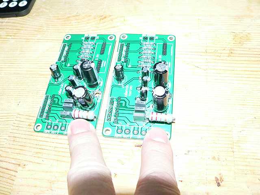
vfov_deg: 39.7
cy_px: 98
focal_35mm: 36
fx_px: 270
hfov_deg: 51.4
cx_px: 130
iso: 400
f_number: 2.8
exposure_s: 1/200
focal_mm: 6
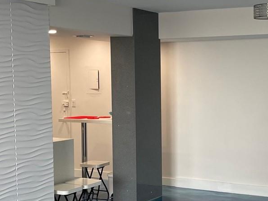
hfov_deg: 27.6
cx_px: 180
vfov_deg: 21.0
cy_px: 130
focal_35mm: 70
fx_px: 542
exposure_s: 1/120
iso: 80
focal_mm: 5.1
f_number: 1.6
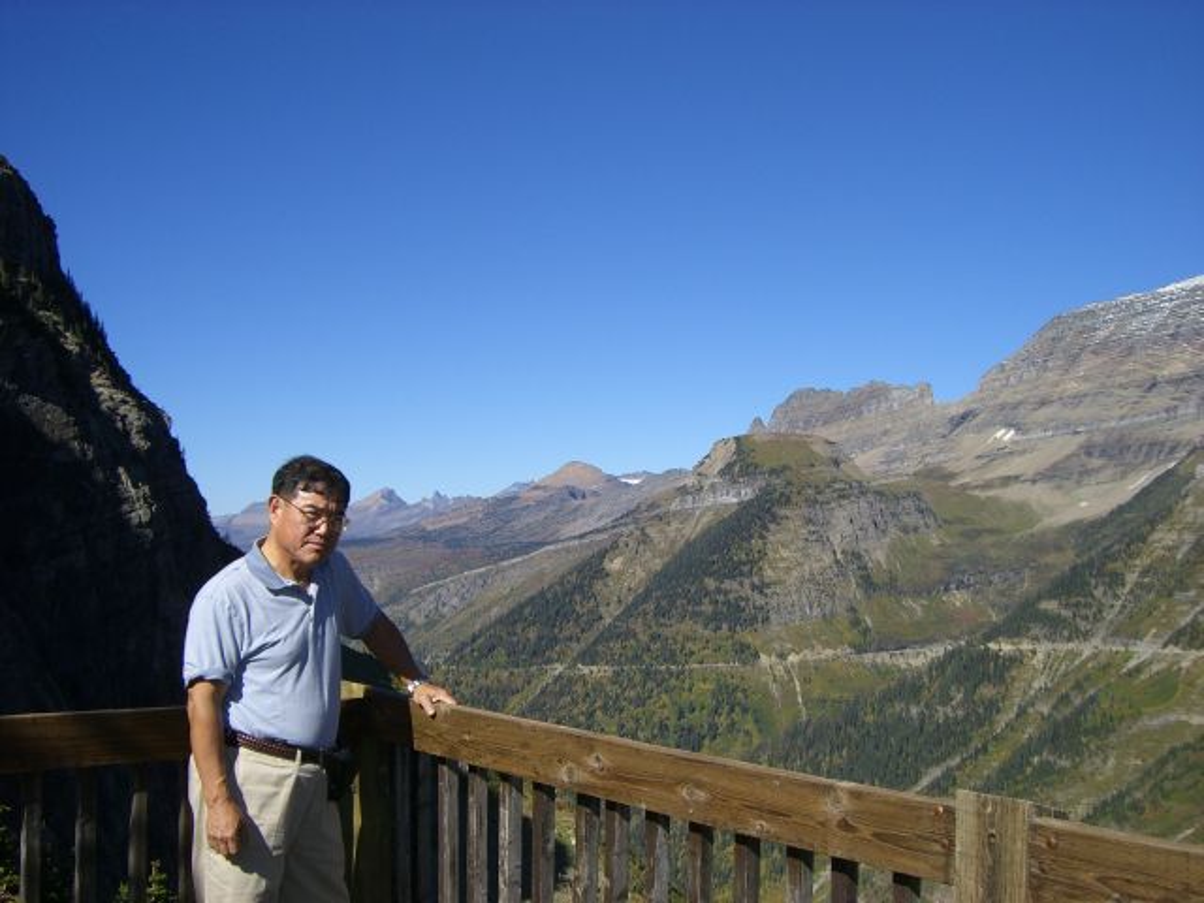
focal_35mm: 38
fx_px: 1322
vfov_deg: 37.7
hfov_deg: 49.0
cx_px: 602
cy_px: 452
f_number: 4.3
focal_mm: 6.2
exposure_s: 1/800
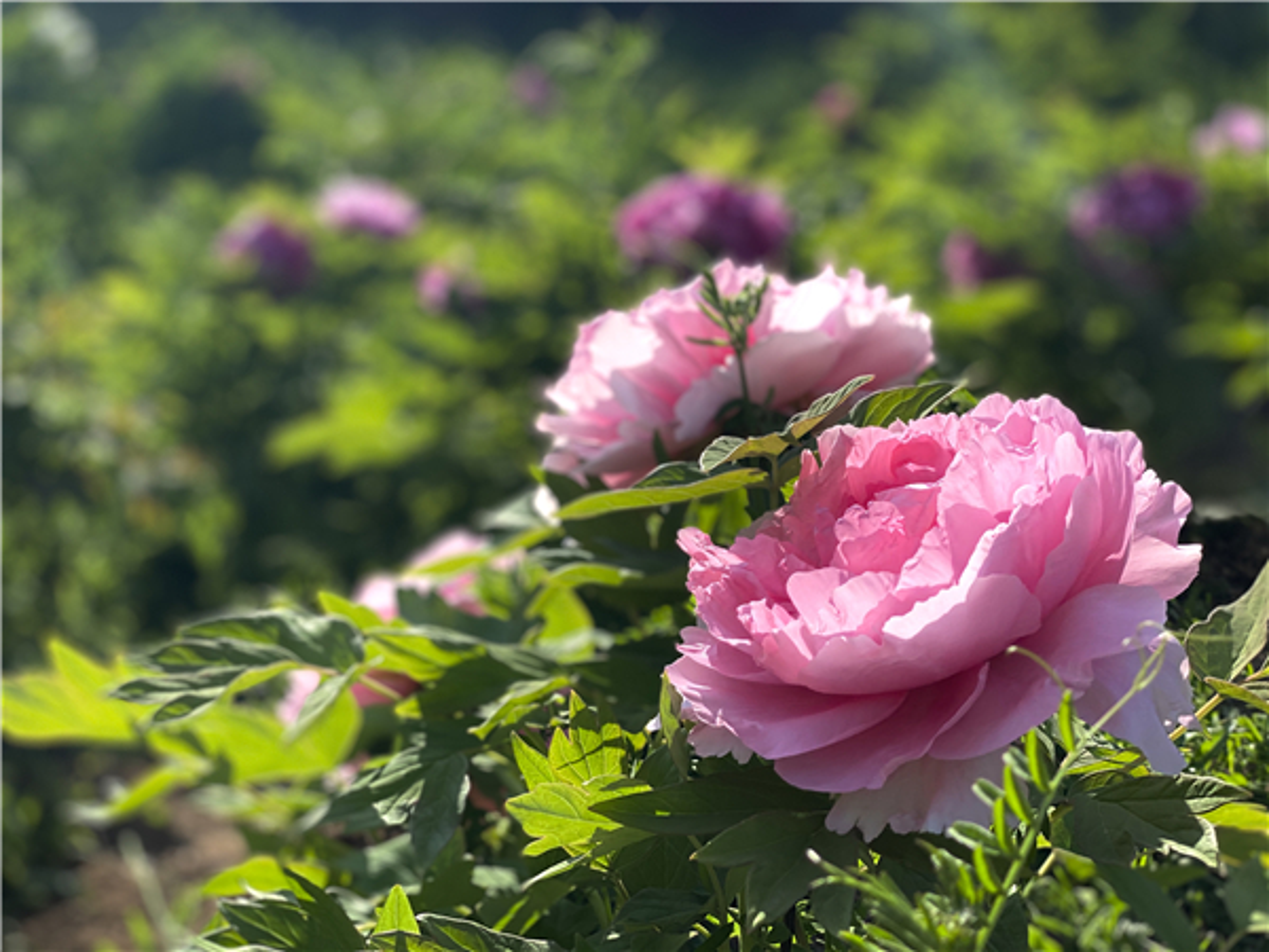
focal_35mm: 52
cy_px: 476
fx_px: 1906
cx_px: 634
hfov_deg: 36.8
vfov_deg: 28.0
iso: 20
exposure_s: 1/1653
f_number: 2
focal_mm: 6
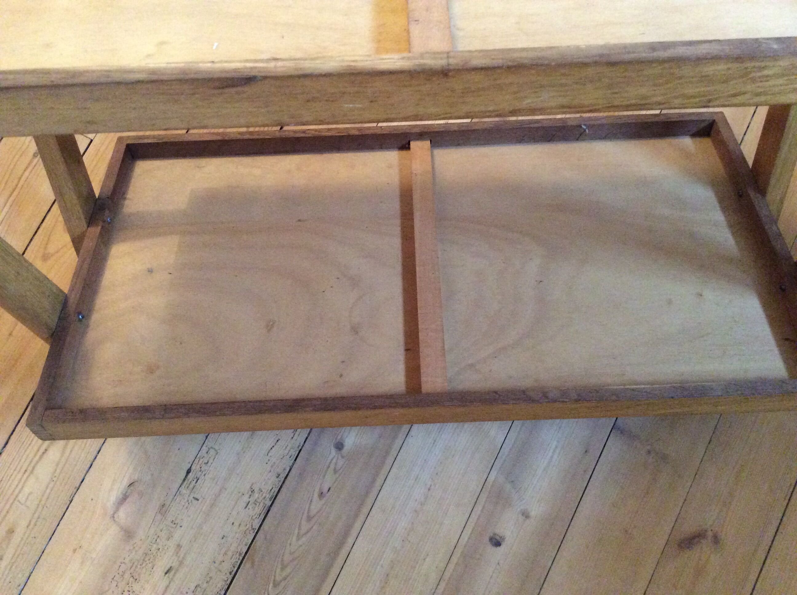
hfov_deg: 56.9
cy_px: 298
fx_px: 736
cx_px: 398
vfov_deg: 44.1
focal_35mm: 32
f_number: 2.4
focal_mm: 3.3
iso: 400
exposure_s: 1/17
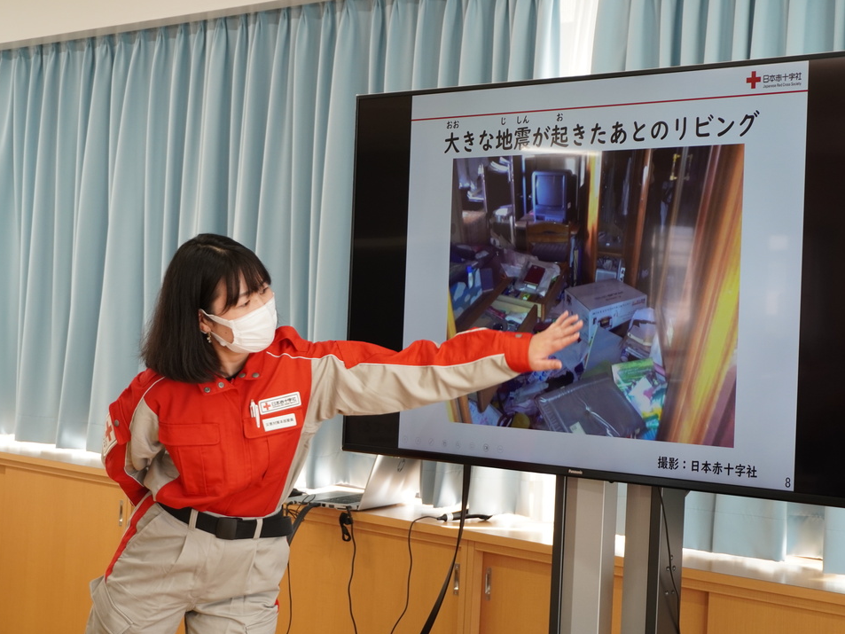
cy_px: 317
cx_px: 432
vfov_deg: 20.0
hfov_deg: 26.5
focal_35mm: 74
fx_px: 1796
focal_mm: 45
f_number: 5.6
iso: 640
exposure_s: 1/80
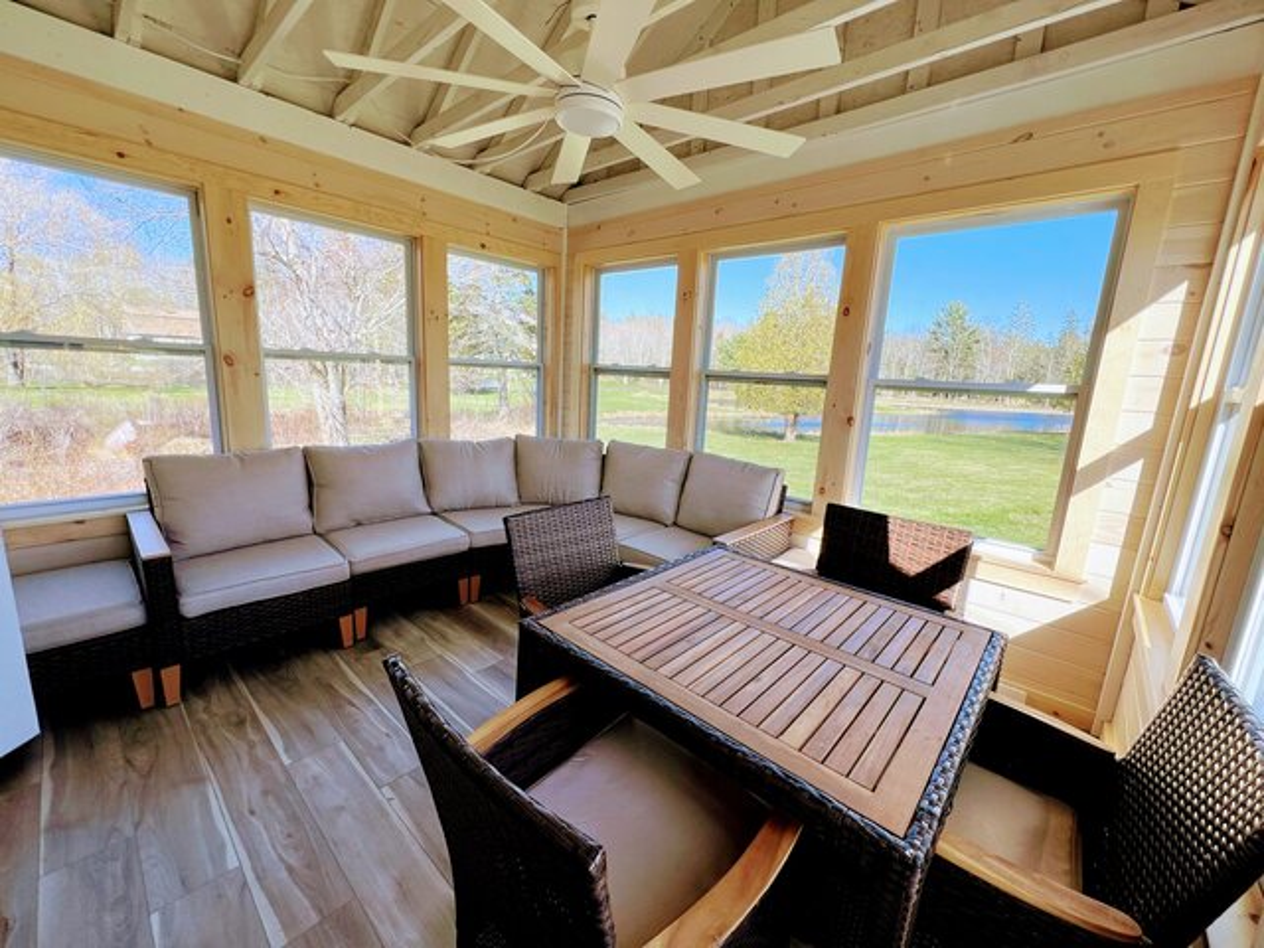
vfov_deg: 89.9
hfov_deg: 106.2
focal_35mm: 13
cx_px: 632
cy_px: 474
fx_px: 475
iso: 32
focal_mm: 1.57
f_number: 1.8
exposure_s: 1/227
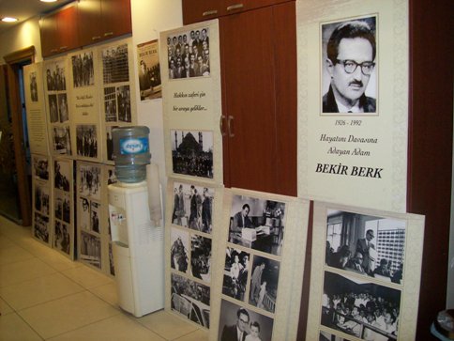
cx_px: 227
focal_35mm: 36
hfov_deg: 51.4
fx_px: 472
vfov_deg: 39.7
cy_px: 170
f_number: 2.7
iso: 200
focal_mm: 6
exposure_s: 1/64
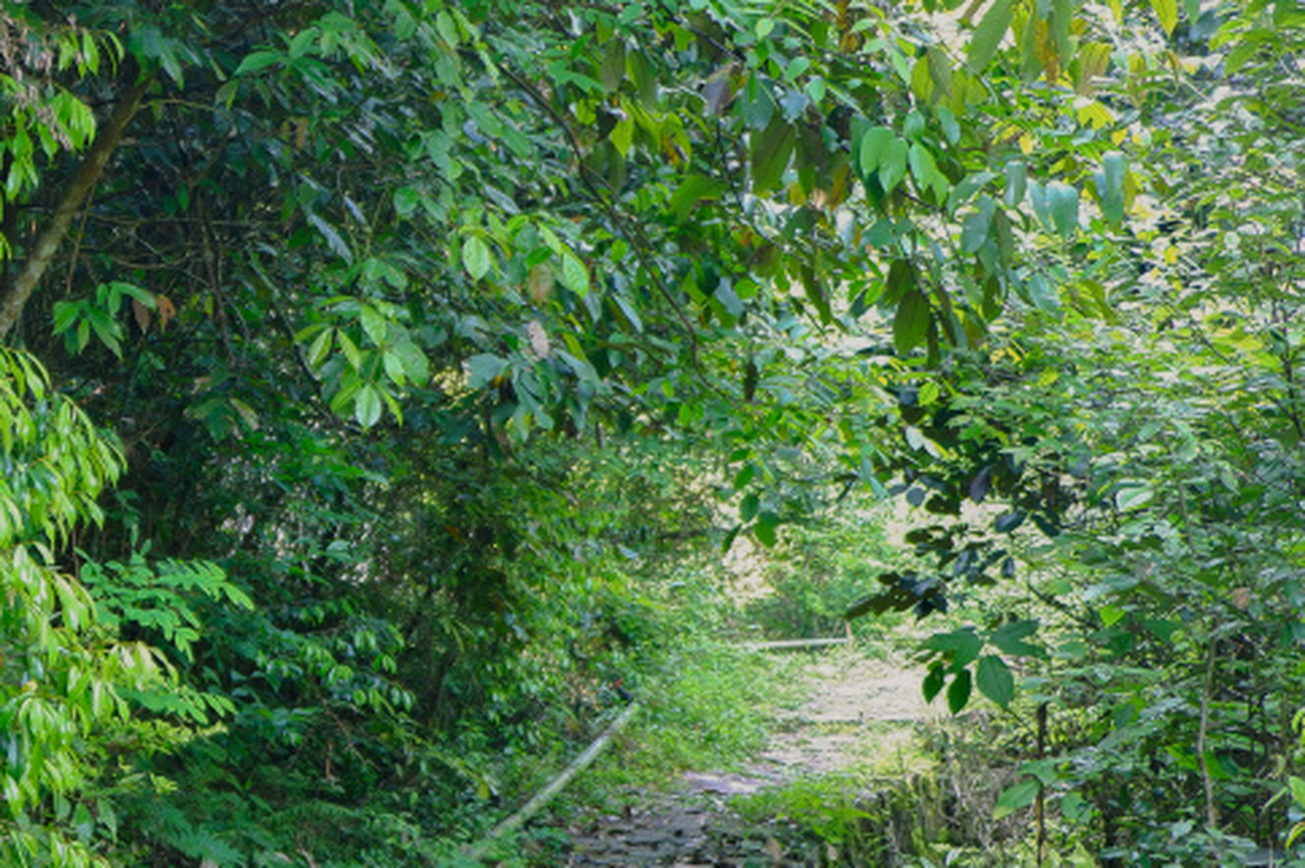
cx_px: -200
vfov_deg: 20.2
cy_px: 609
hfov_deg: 27.1
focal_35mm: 67
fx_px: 2427
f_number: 2.8
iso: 200
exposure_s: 1/30
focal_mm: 18
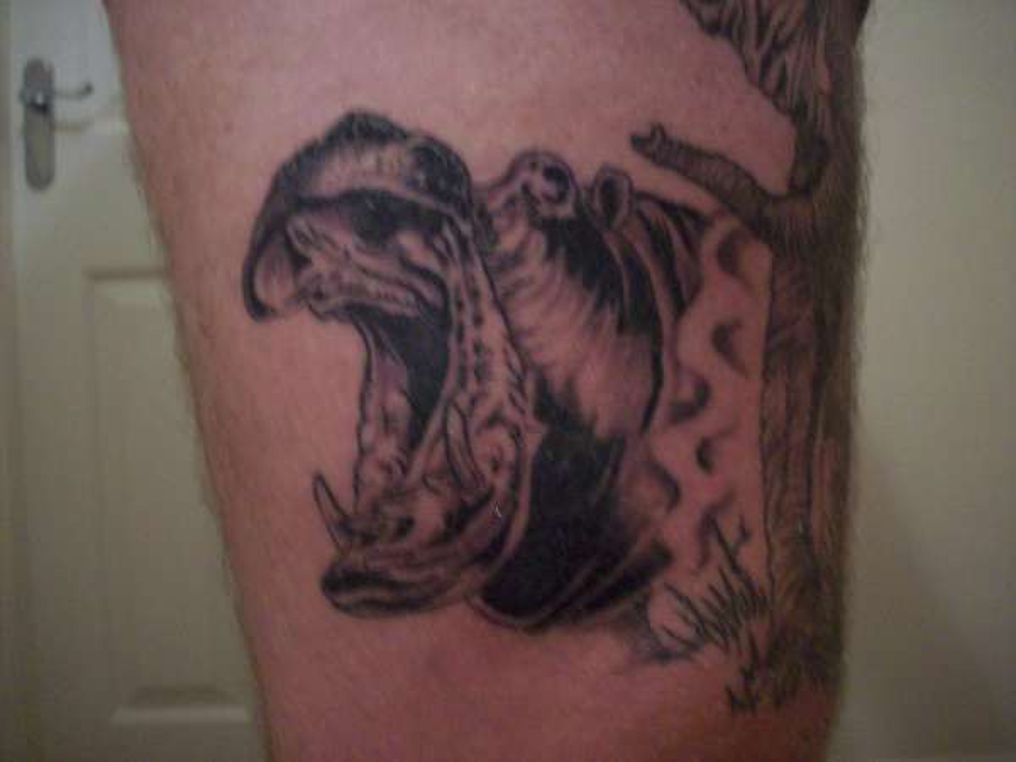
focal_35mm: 37
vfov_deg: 38.7
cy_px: 381
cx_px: 508
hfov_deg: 50.1
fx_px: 1086
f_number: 2.8
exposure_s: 1/8
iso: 200
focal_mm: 6.2
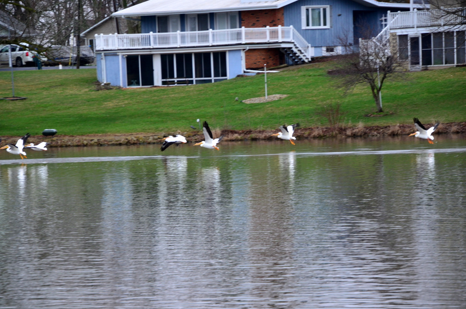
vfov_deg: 5.4
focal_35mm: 255
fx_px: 3295
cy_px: 154
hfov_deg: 8.1
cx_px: 233
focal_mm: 170
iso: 500
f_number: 6.3
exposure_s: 1/320
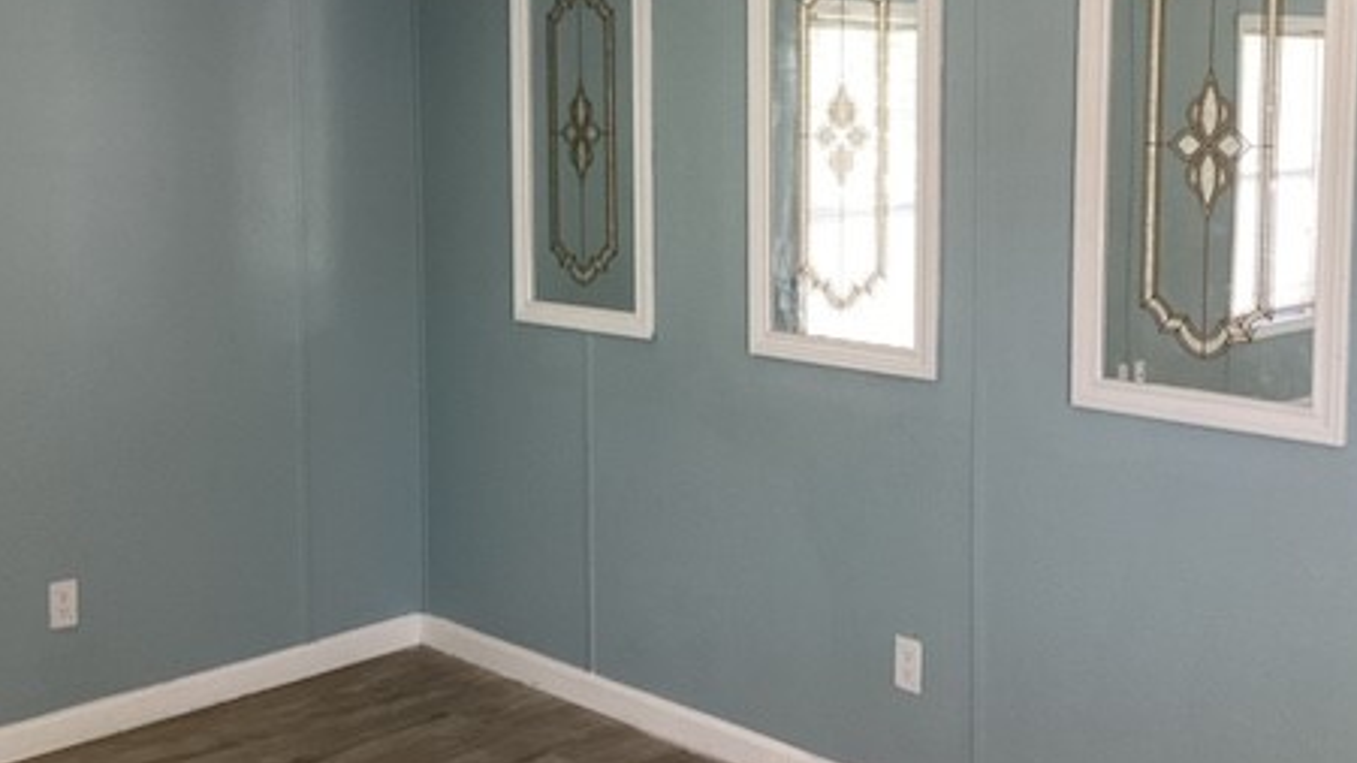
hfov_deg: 42.9
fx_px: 1727
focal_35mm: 48
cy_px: 247
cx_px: 672
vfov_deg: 24.8
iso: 100
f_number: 2.4
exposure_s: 1/60
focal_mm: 3.3
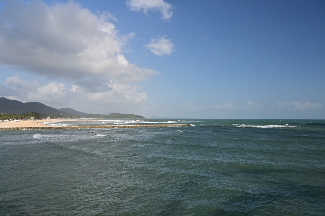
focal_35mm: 24
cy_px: 108
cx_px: 162
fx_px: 217
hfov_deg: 73.7
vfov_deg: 53.1
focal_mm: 24
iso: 125
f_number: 8
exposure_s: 1/320
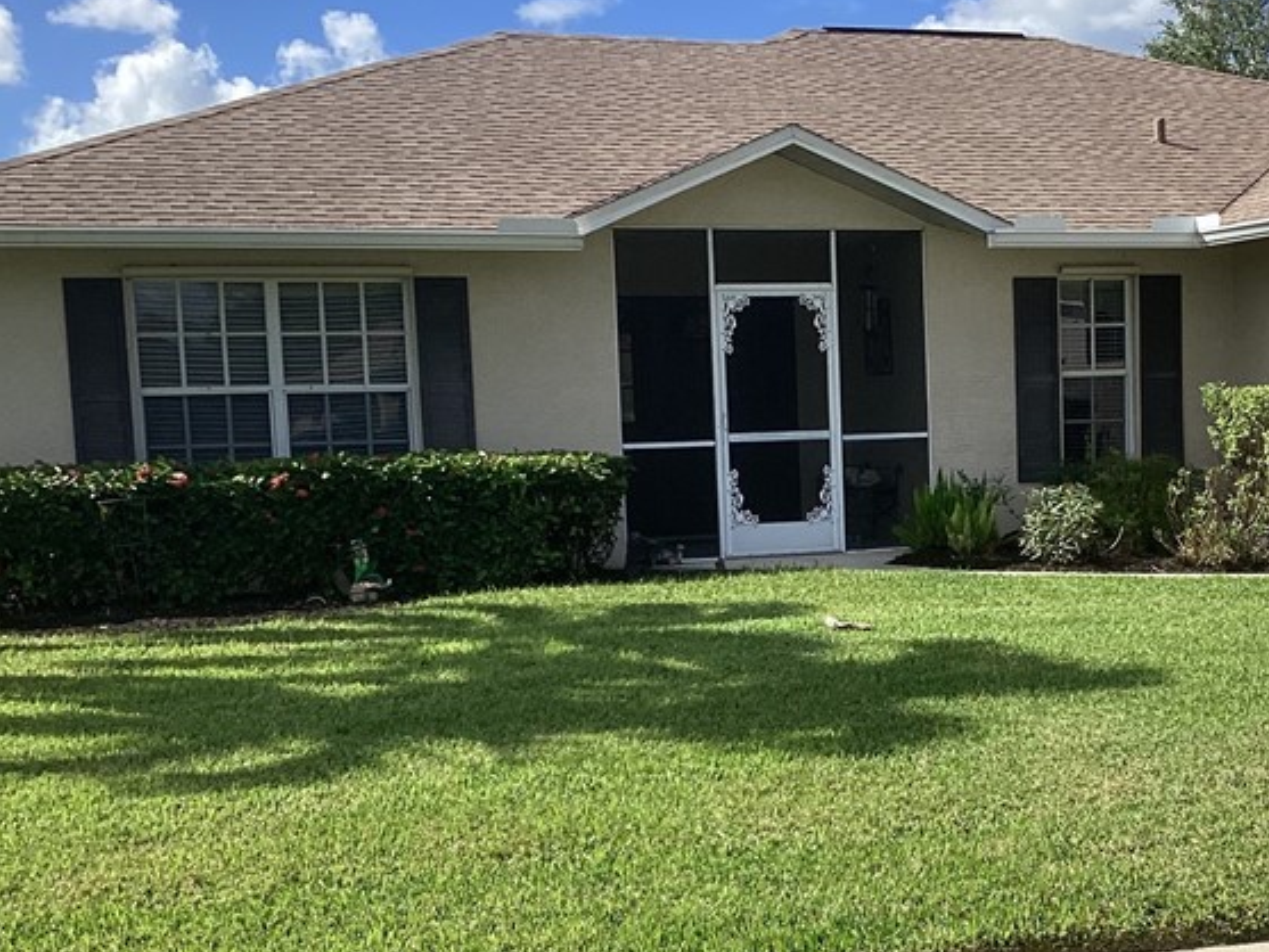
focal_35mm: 57
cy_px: 645
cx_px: 873
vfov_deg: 25.5
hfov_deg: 33.4
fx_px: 2090
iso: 25
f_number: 2.4
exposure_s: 1/1274
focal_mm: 3.3
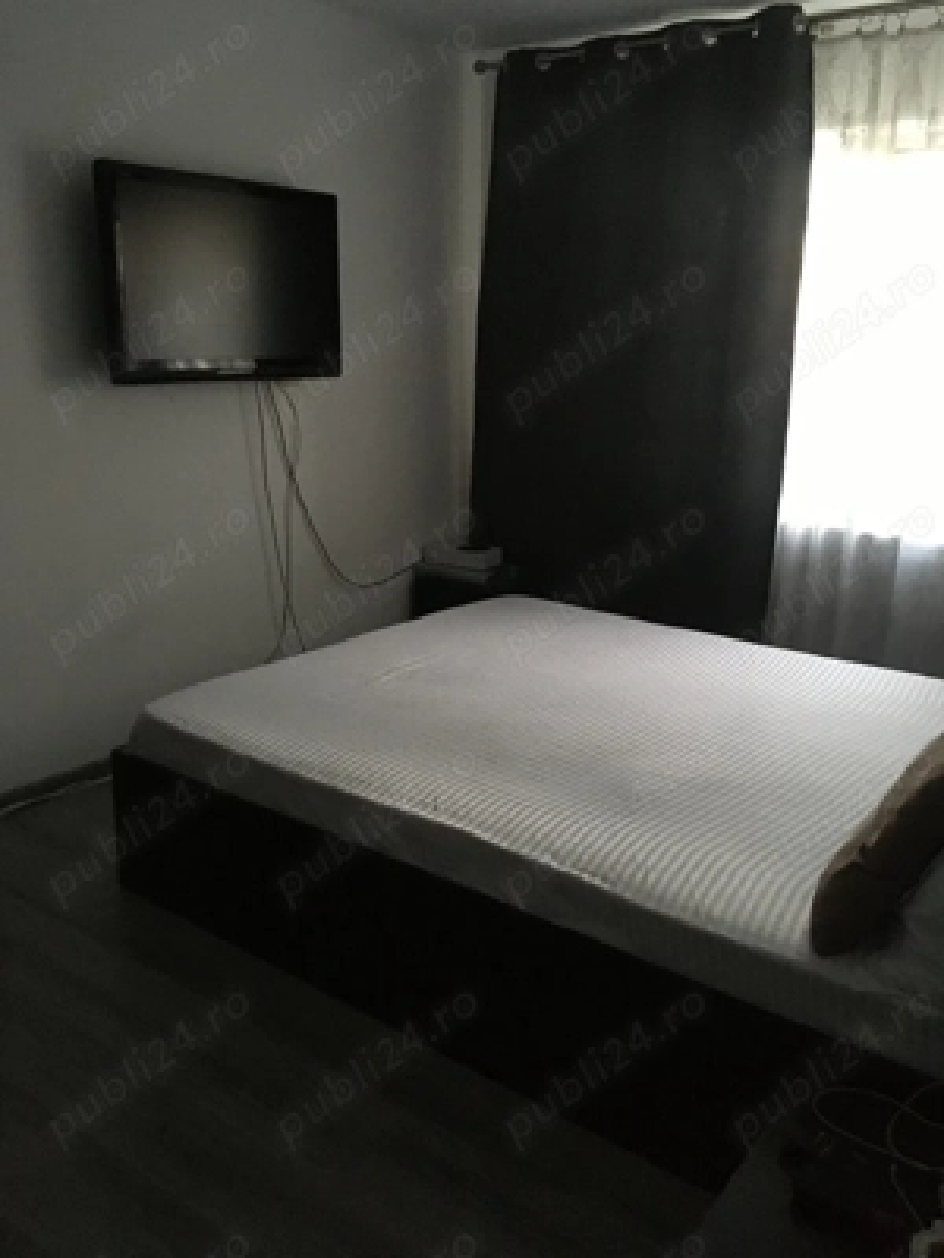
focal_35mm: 29
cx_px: 472
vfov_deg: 61.7
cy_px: 629
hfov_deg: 48.2
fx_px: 1054
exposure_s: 1/17
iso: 250
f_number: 2.2
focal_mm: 4.15
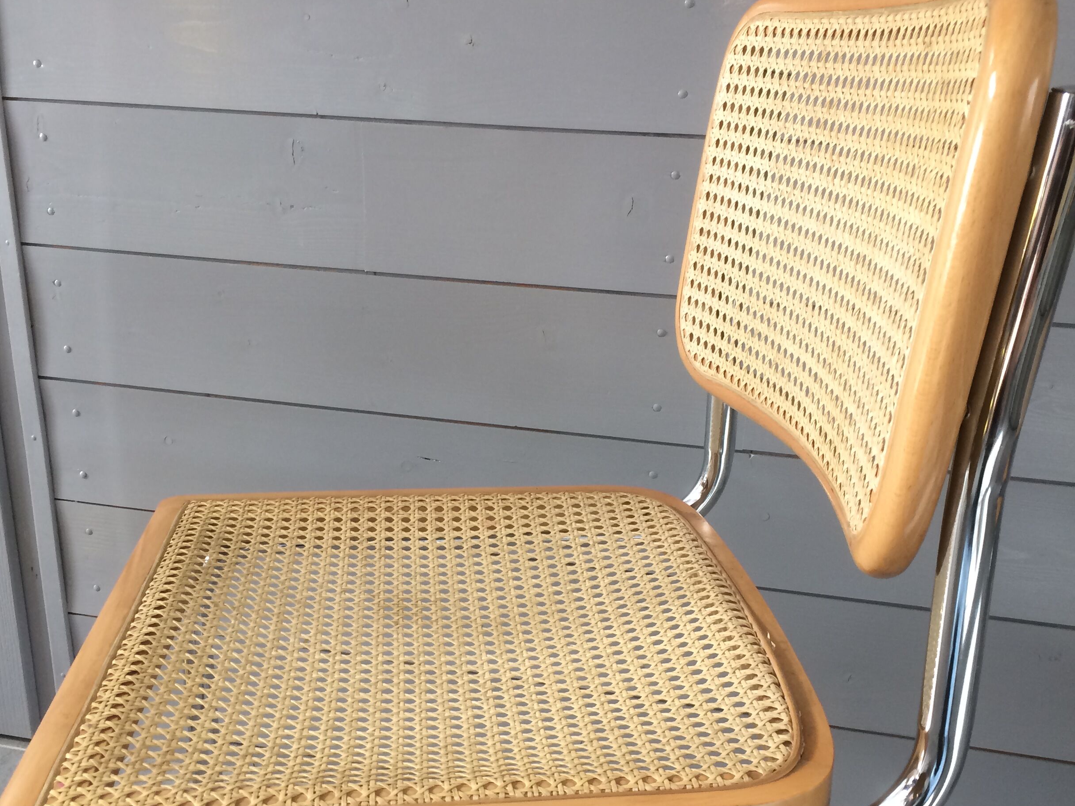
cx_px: 535
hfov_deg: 47.9
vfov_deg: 36.5
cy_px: 520
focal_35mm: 39
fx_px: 1211
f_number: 2.2
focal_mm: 4.15
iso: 32
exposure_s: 1/33
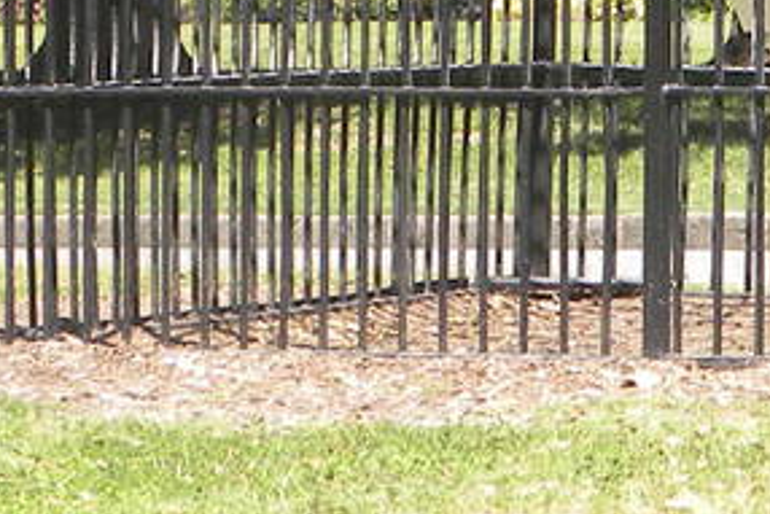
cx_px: 1303
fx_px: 8217
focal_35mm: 384
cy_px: -409
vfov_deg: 3.6
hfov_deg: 5.3
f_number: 4.5
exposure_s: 1/156
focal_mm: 11.8
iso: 64
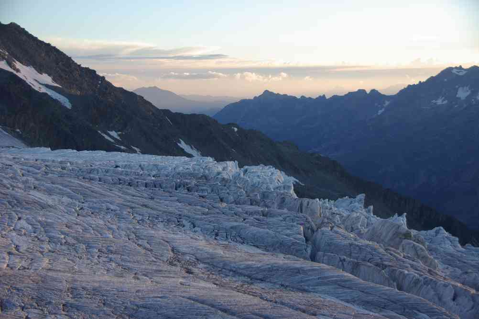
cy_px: 160
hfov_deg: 34.4
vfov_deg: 23.3
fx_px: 774
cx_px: 240
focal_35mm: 58
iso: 100
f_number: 4.5
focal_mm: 38.8
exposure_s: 1/60
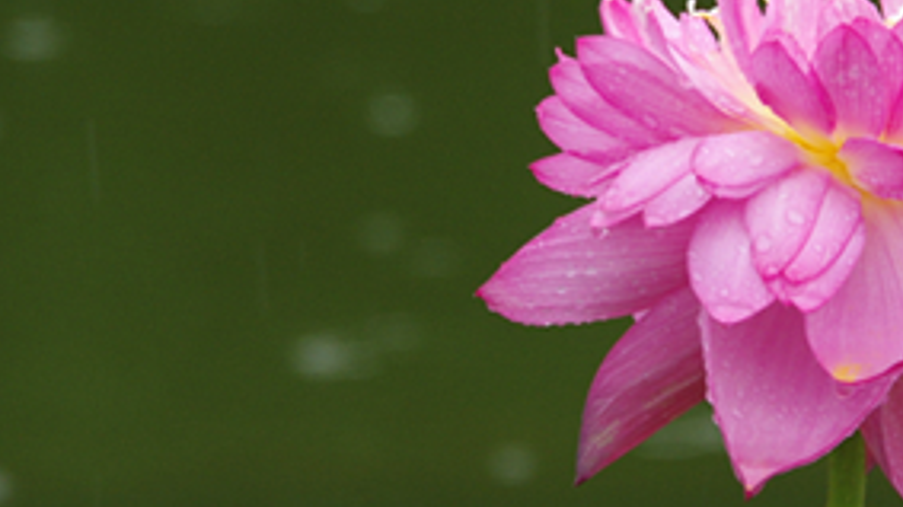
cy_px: 228
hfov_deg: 4.2
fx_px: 12352
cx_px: 929
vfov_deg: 2.4
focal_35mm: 516
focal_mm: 135
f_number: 5.6
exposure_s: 1/200
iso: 200
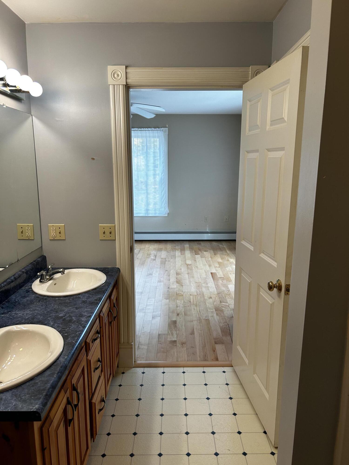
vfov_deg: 67.3
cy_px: 232
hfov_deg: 53.1
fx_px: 350
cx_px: 174
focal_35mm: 26
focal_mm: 5.7
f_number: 1.5
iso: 100
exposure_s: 1/120
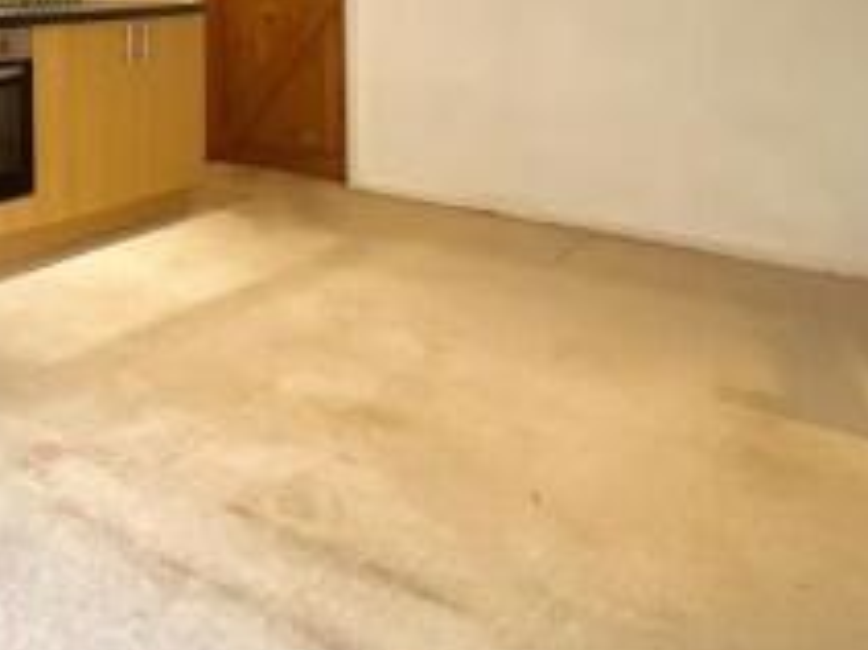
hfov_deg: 36.6
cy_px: -31
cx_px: -220
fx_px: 902
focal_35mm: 36
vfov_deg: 35.1
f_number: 1.8
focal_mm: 1.57
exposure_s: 1/50
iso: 160
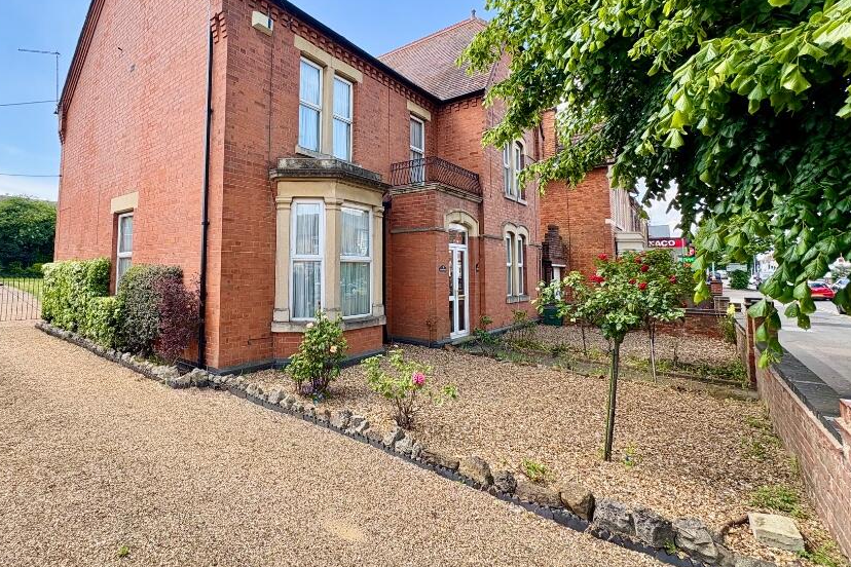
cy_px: 234
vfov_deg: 66.9
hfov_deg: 88.6
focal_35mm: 18
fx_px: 425
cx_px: 330
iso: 50
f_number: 2.2
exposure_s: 1/289
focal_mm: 2.22
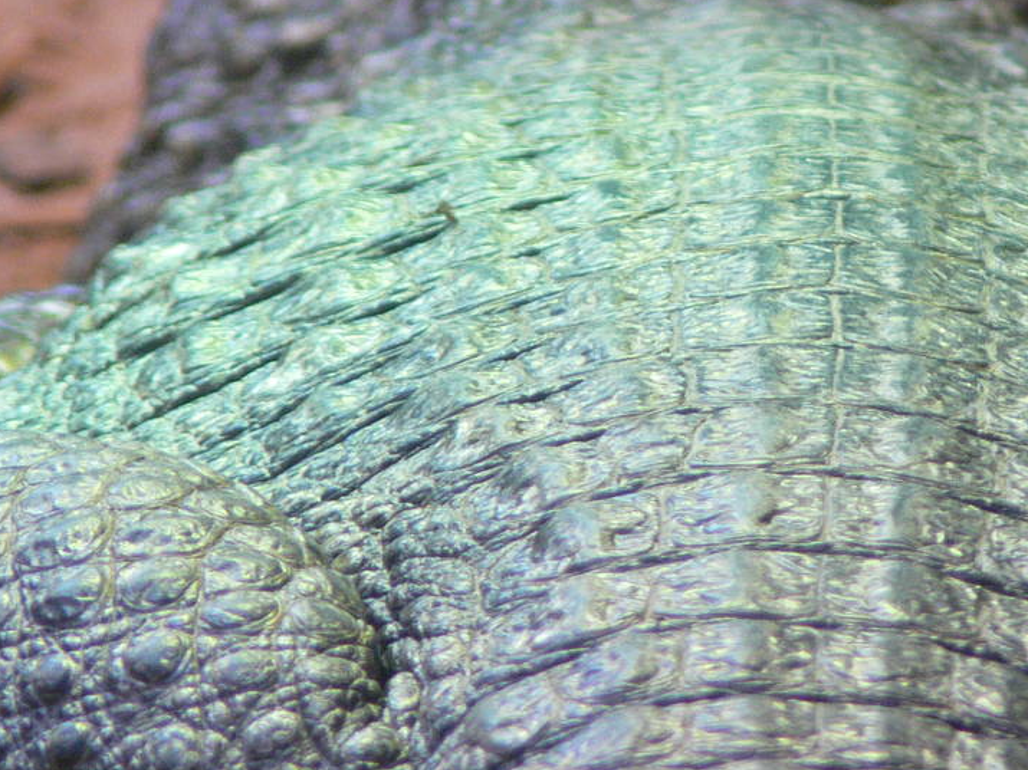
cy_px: 315
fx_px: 27911
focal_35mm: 940
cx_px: 684
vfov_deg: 1.6
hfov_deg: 2.1
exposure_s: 1/30
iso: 200
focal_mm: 88.8
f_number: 3.7
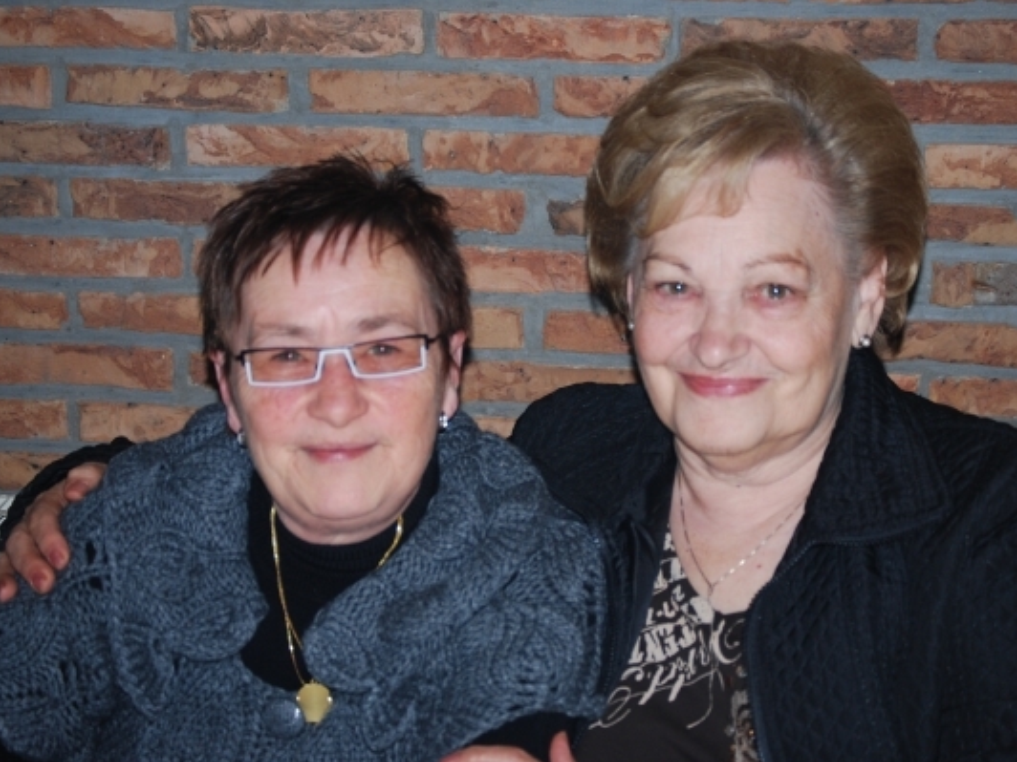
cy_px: 381
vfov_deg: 16.5
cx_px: 543
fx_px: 2631
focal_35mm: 90
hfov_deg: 21.9
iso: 200
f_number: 4
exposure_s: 1/60
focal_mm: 55
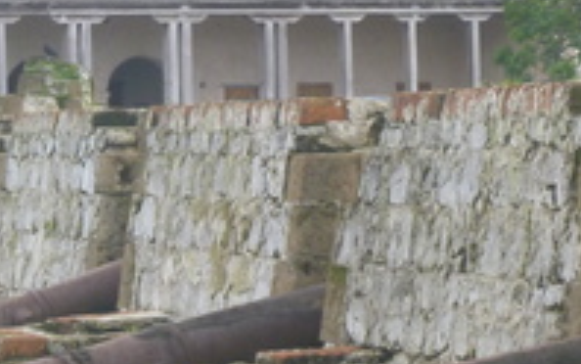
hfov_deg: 6.9
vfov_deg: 4.4
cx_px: -107
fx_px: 4785
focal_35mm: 302
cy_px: 101
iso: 160
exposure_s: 1/100
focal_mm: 17.4
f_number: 5.7
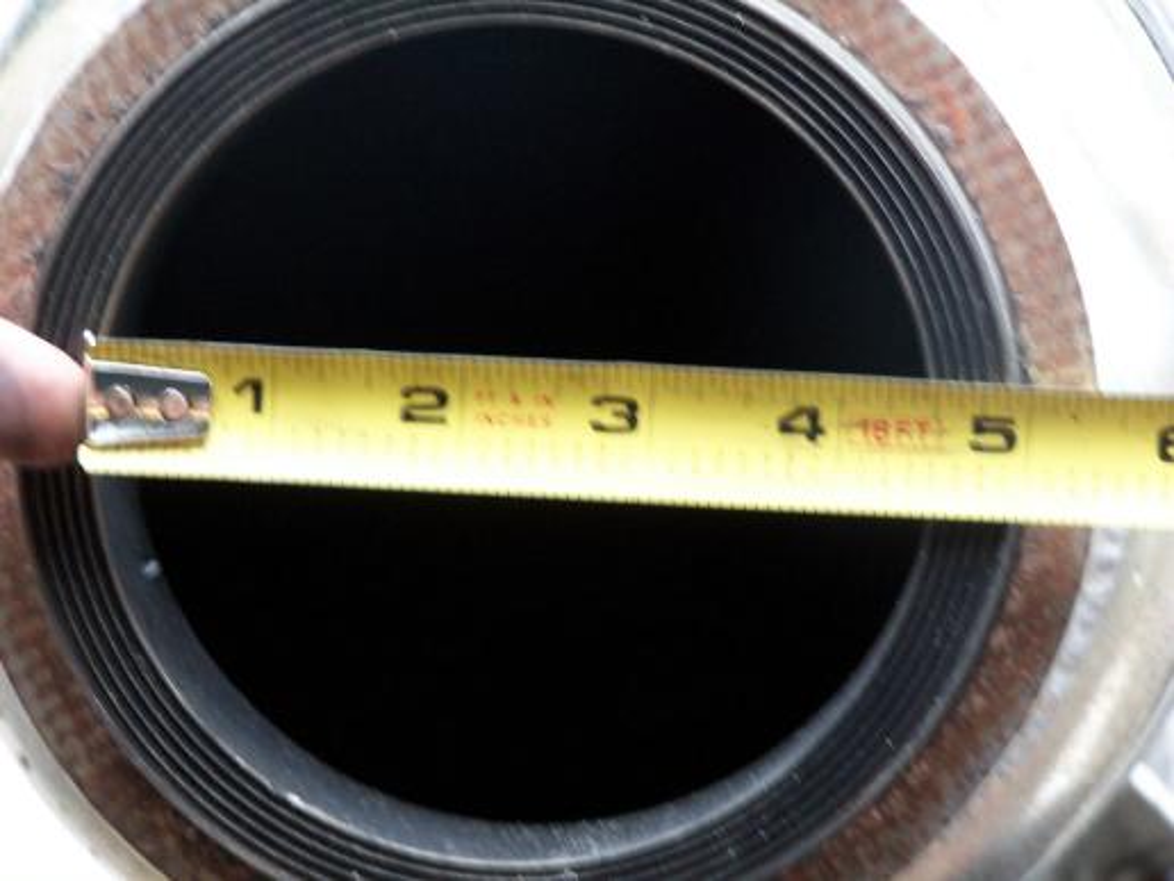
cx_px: 587
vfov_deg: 8.8
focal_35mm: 169
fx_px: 5732
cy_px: 440
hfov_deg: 11.7
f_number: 3.2
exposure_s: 1/20
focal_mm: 28
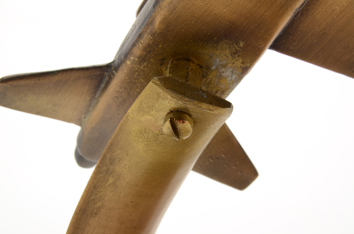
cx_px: 177
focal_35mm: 82
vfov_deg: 16.5
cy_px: 117
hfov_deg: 24.7
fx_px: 810
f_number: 20
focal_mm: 55
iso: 100
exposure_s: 1/160
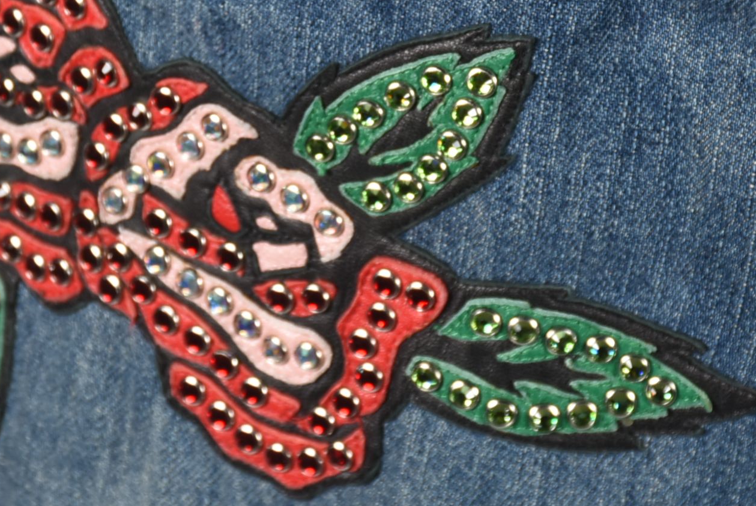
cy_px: 4
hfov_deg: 5.5
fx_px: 7865
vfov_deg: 3.7
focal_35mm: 374
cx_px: 313
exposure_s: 1/125
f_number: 10
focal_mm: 105
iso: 200
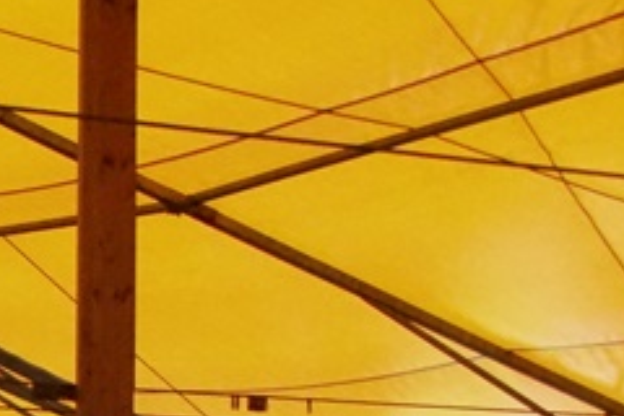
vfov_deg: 8.6
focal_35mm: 153
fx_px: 2652
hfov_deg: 12.3
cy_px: 798
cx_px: -515
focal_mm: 24
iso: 6400
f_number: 8
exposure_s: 1/125
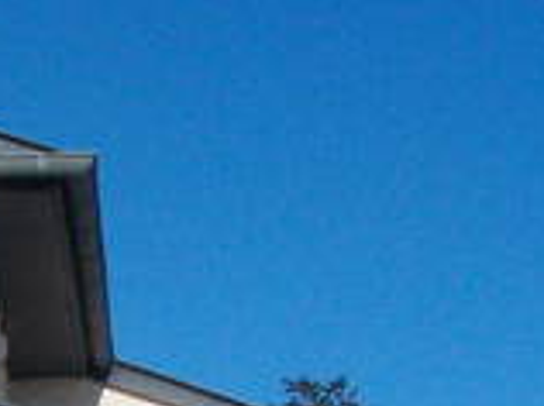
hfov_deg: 12.7
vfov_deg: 9.0
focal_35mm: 155
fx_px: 2432
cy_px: 795
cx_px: 103
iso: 200
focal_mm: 5.7
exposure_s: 1/640
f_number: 8.8
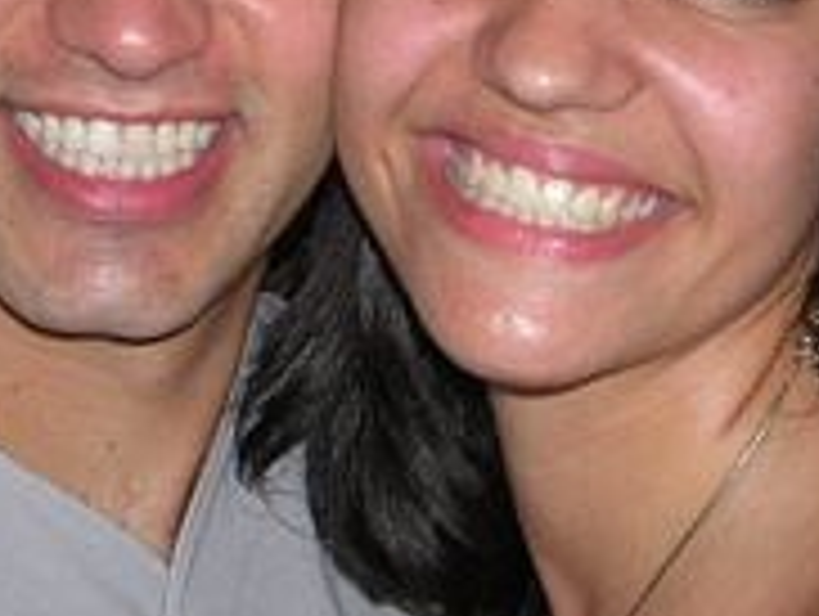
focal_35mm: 94
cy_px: 153
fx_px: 2227
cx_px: 558
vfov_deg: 15.7
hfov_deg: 20.8
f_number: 2.8
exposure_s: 1/60.1
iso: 50
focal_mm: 5.8
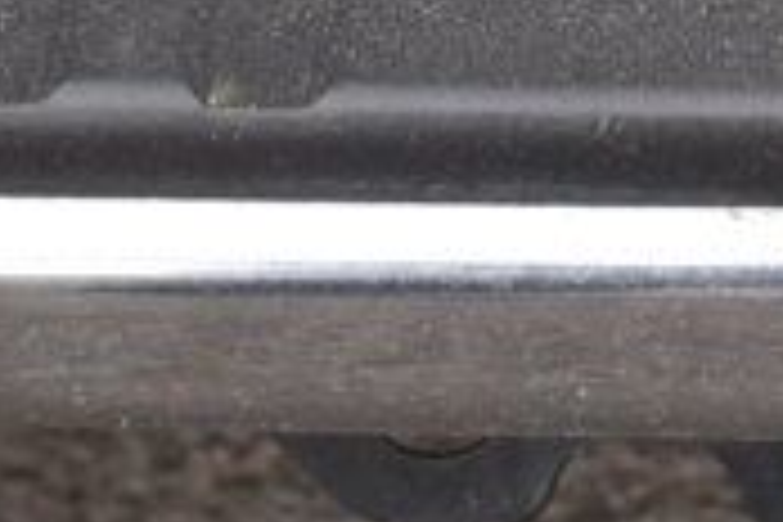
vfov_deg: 4.0
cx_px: 626
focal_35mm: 336
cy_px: -918
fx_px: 7307
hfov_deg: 6.1
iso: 360
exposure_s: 1/250
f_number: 8
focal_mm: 38
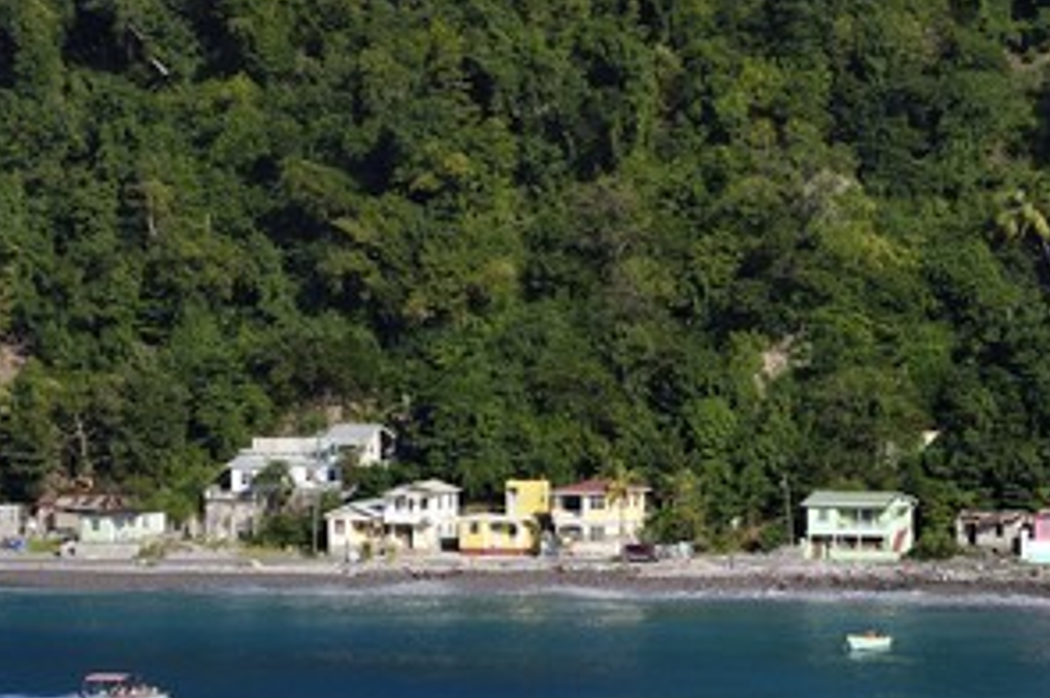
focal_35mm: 285
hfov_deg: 7.2
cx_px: 701
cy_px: 456
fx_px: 8303
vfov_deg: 4.8
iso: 200
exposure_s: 1/250
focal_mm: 200
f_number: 11
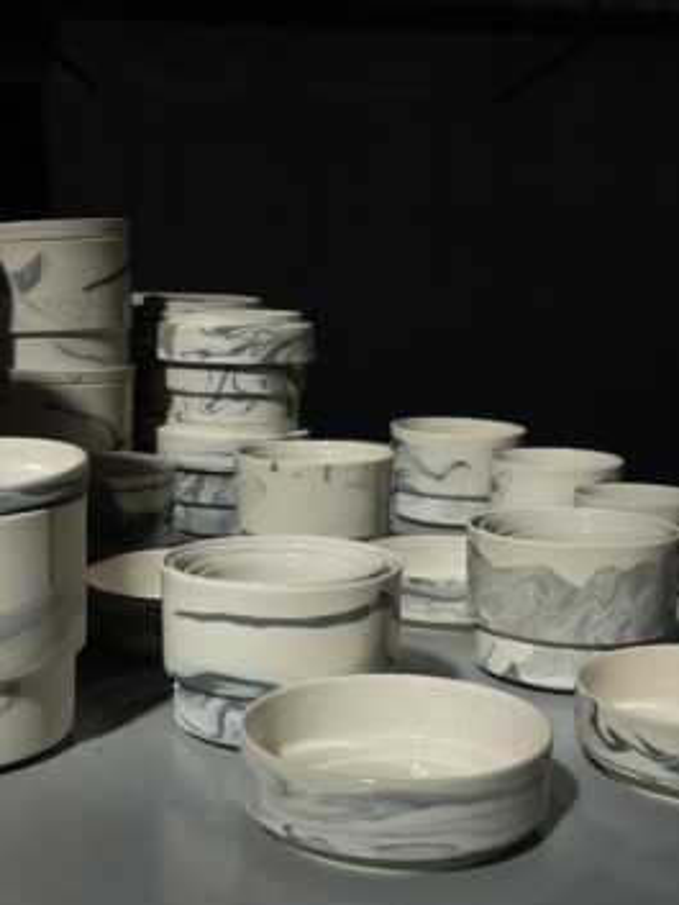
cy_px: 452
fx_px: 1359
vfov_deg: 36.8
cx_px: 340
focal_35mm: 52
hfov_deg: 28.0
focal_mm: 6
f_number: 2
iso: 25
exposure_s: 1/9524
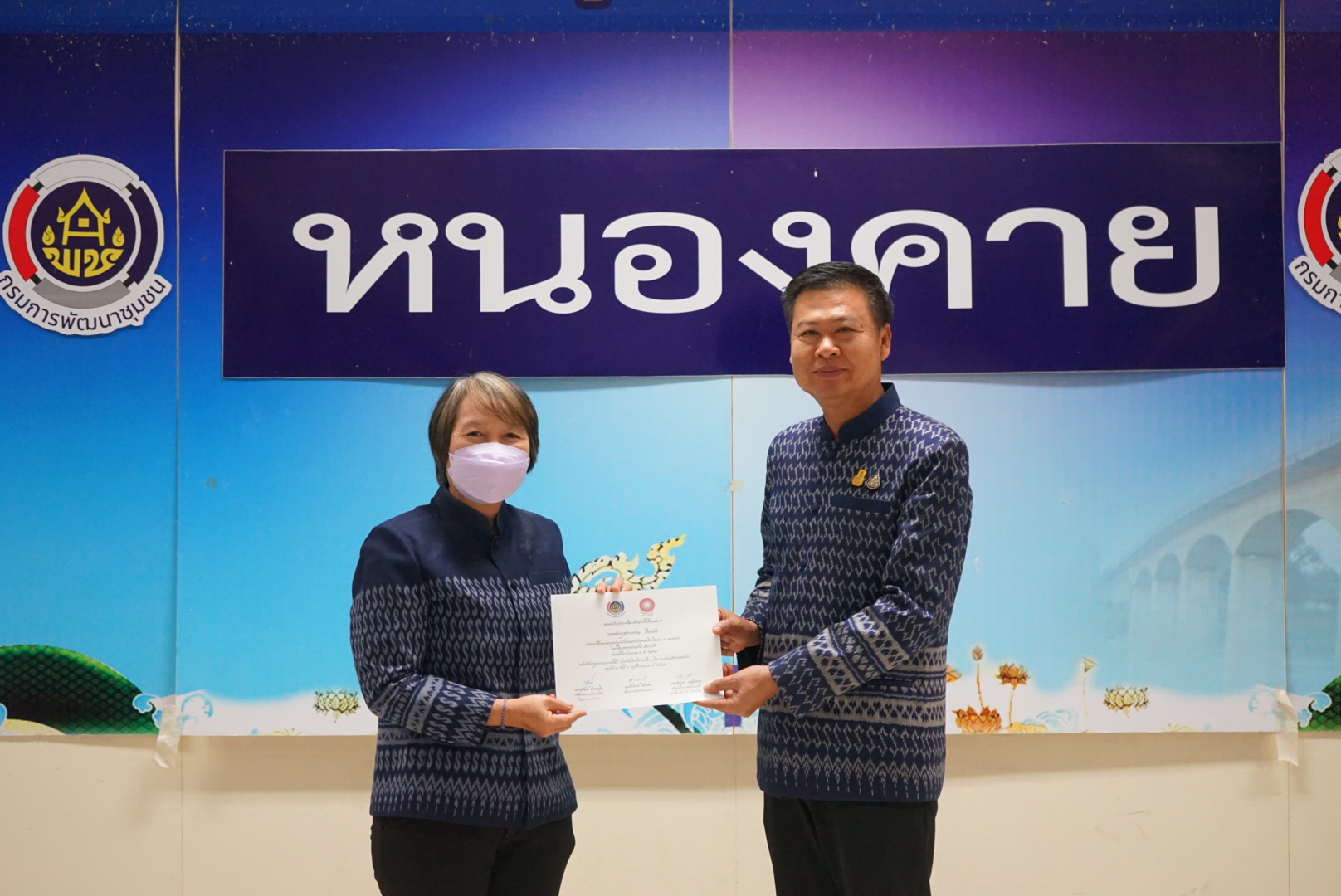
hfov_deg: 33.9
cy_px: 448
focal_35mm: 59
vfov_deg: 23.0
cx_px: 670
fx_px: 2199
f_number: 5
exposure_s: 1/160
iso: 4000
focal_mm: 59
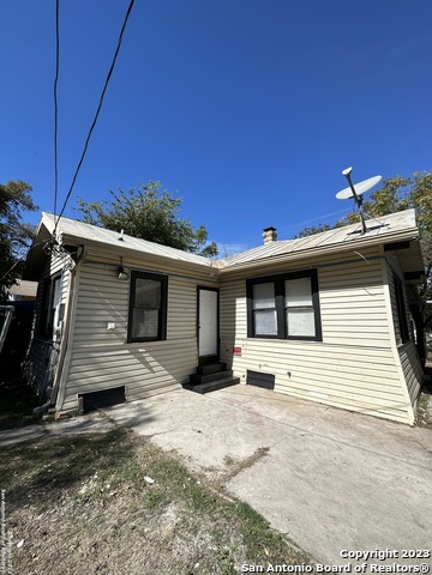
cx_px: 216
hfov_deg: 85.7
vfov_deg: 102.1
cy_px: 288
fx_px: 233
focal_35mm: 14
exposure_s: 1/2747
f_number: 2.2
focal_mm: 2.22
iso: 50
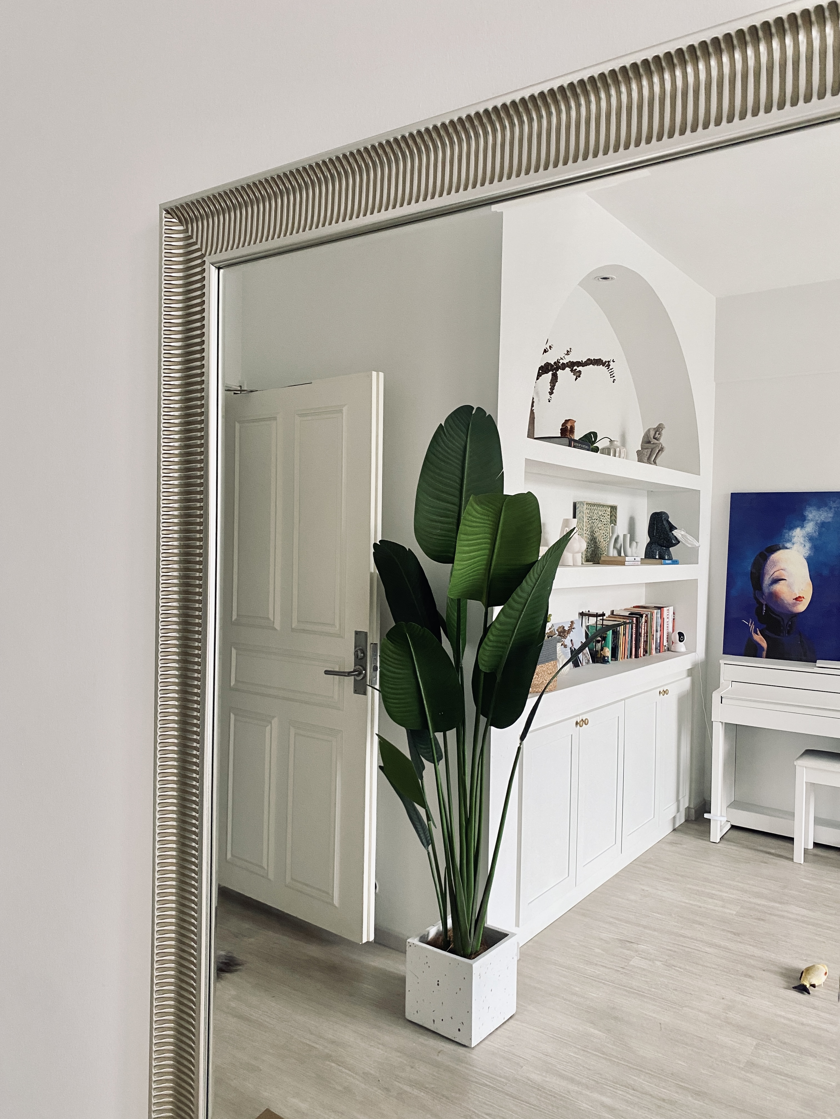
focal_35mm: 26
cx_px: 420
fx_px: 841
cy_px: 560
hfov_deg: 53.1
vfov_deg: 67.3
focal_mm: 4.25
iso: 125
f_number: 1.8
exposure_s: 1/50
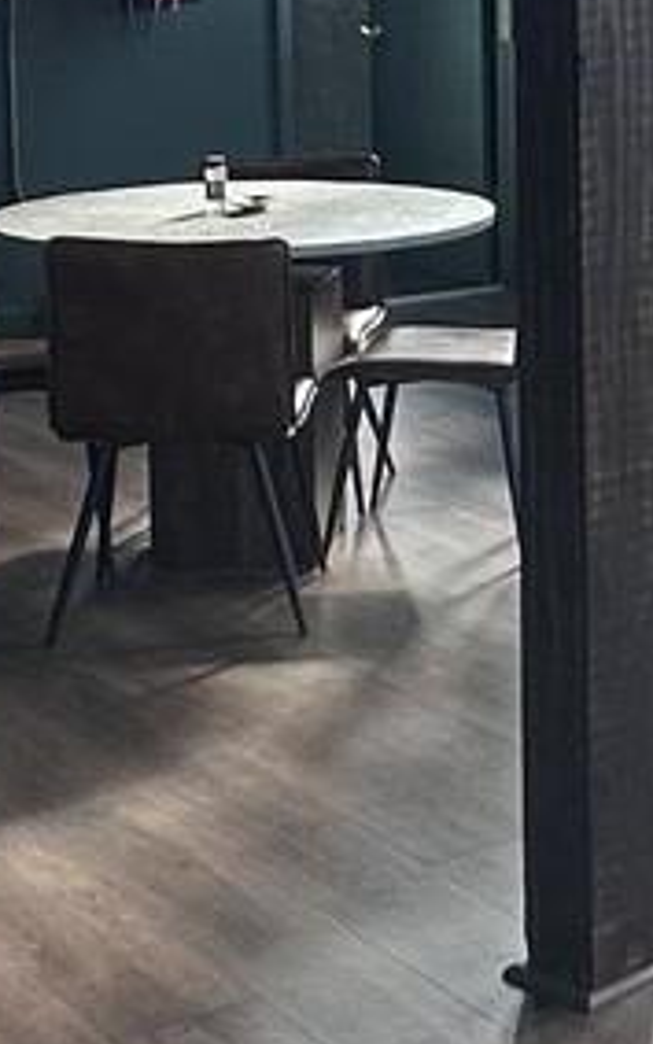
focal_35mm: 84
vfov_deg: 24.1
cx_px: 1070
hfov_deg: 14.2
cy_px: 148
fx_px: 2391
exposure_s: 1/99
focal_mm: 2.22
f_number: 2.2
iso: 40
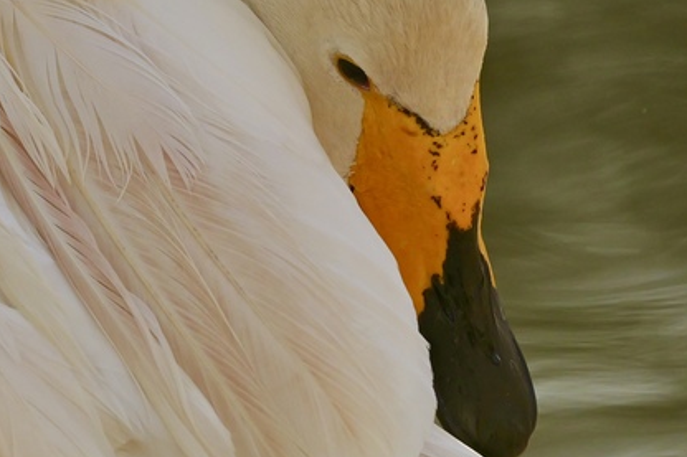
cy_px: 228
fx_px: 13162
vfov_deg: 2.0
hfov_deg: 3.0
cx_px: 324
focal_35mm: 690
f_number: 4
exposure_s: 1/1600
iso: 400
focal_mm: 300
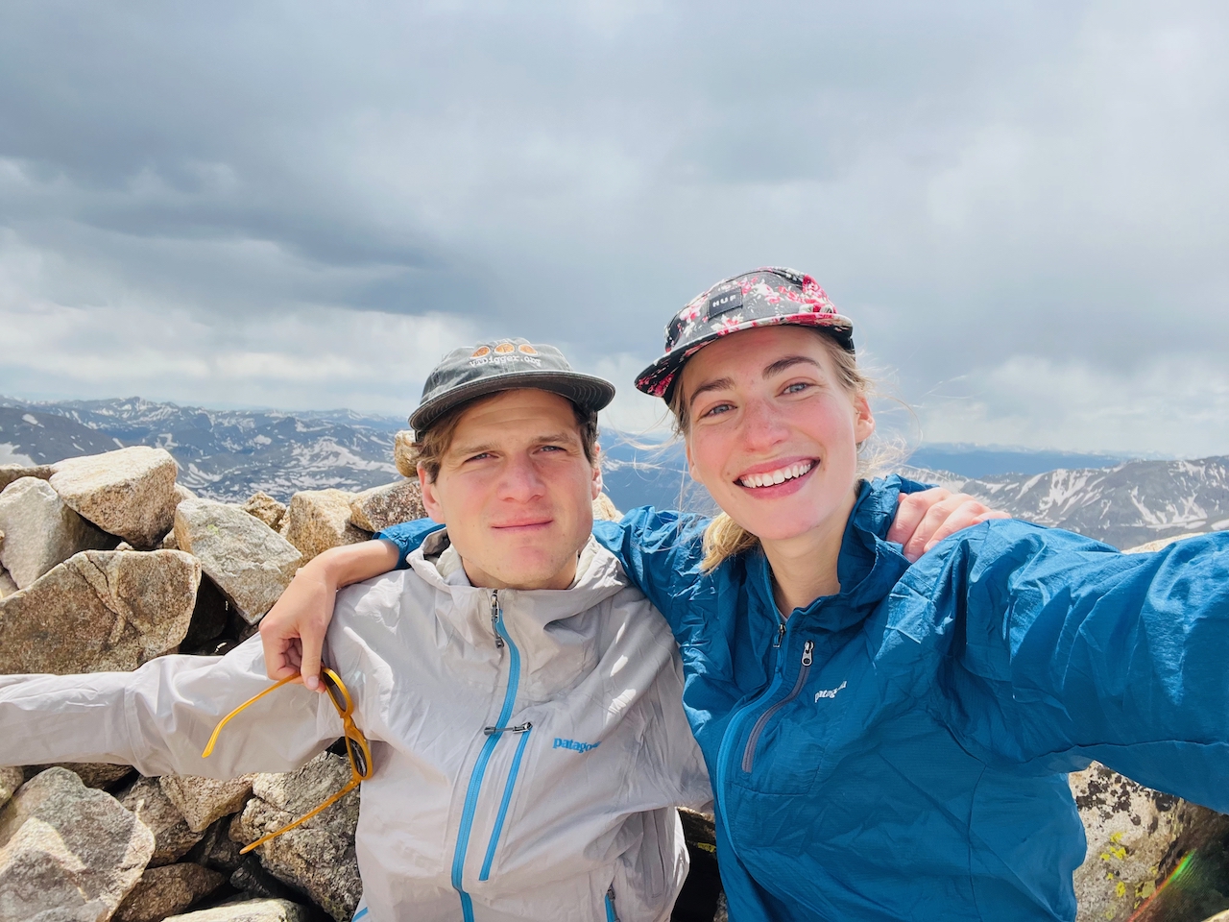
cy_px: 461
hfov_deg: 73.9
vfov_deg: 58.9
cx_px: 614
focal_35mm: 23
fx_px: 817
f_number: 2.2
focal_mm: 2.71
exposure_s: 1/667
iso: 32
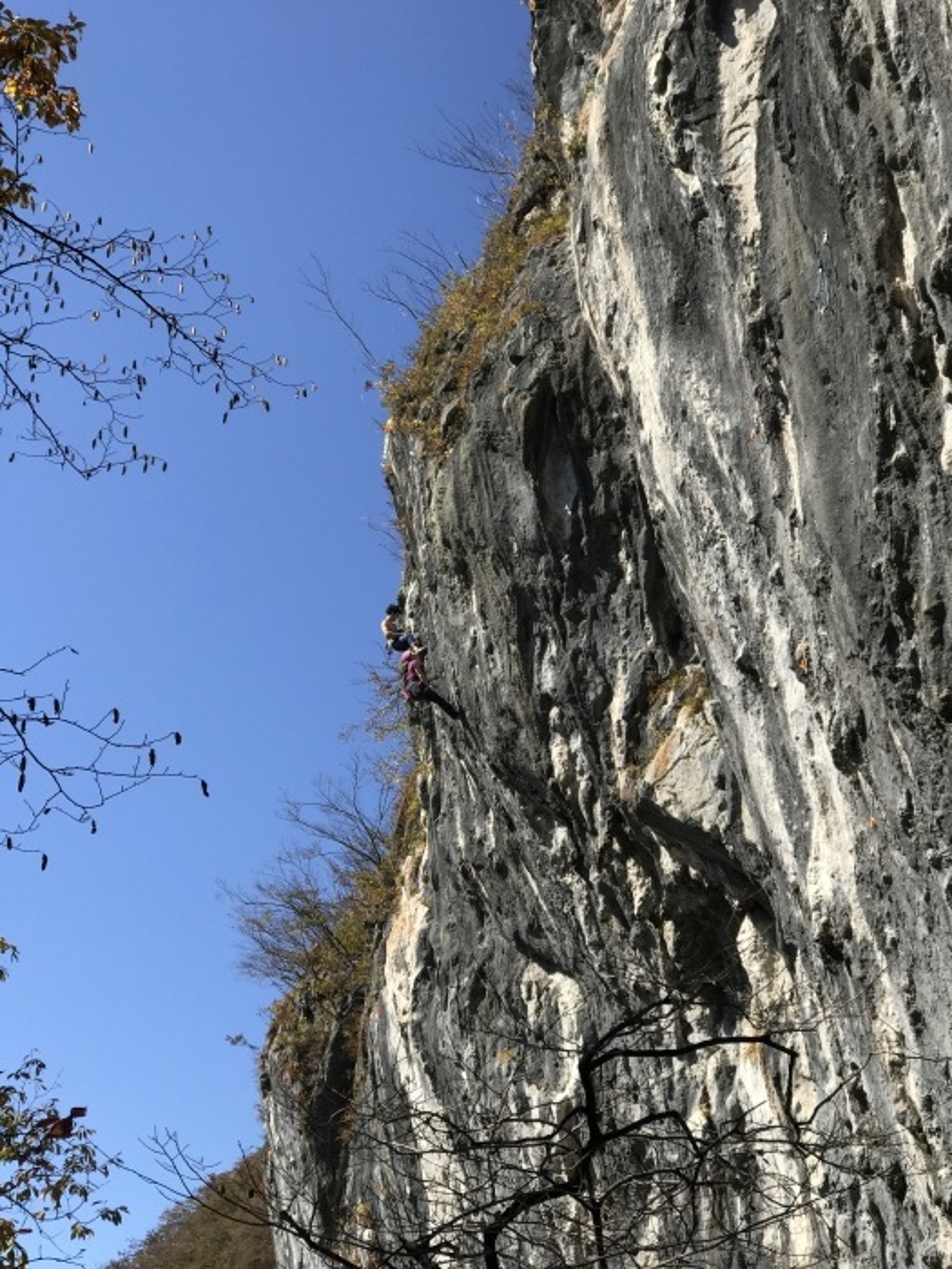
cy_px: 634
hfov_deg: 25.7
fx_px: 2090
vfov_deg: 33.8
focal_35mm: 57
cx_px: 476
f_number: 2.8
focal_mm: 6.6
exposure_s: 1/643
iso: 20
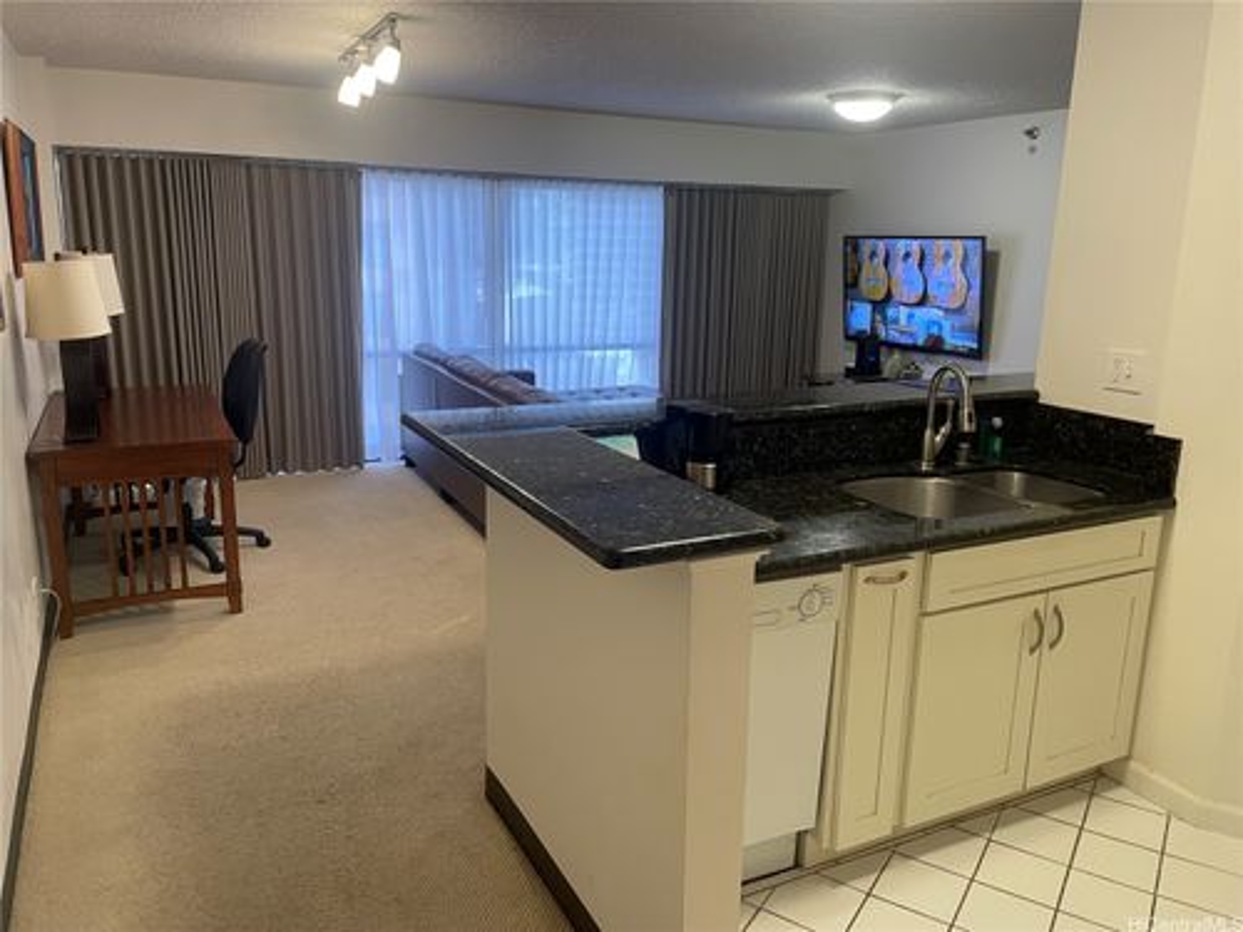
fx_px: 934
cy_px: 466
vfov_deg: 53.1
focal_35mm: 26
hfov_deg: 67.3
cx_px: 622
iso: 100
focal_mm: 4.2
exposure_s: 1/60
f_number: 1.6
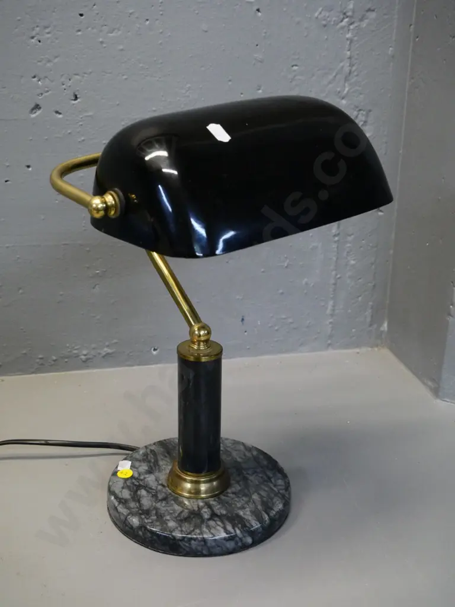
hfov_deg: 32.9
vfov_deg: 42.9
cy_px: 304
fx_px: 771
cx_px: 228
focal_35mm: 44
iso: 3200
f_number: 5.6
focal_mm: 22
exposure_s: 1/160
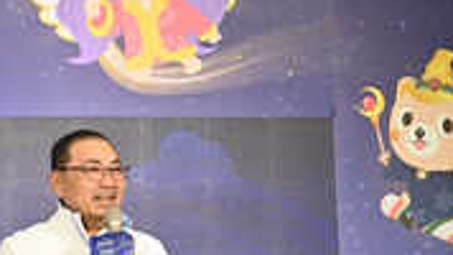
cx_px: 99
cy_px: 172
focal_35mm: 174
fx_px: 2089
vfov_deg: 7.0
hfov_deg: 12.3
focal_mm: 74
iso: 800
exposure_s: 1/100
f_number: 5.6
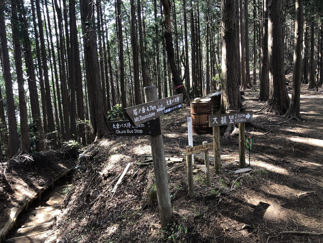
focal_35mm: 28
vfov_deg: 49.7
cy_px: 122
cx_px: 162
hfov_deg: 63.4
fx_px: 261
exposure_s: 1/40
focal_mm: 3.99
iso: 25
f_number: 1.8
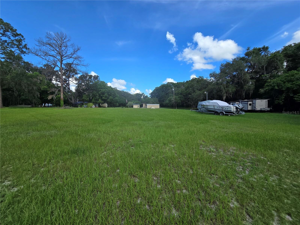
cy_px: 112
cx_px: 150
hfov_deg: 106.2
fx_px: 113
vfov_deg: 89.9
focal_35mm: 13
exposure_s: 1/1695
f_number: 2.2
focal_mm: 2.2
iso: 50
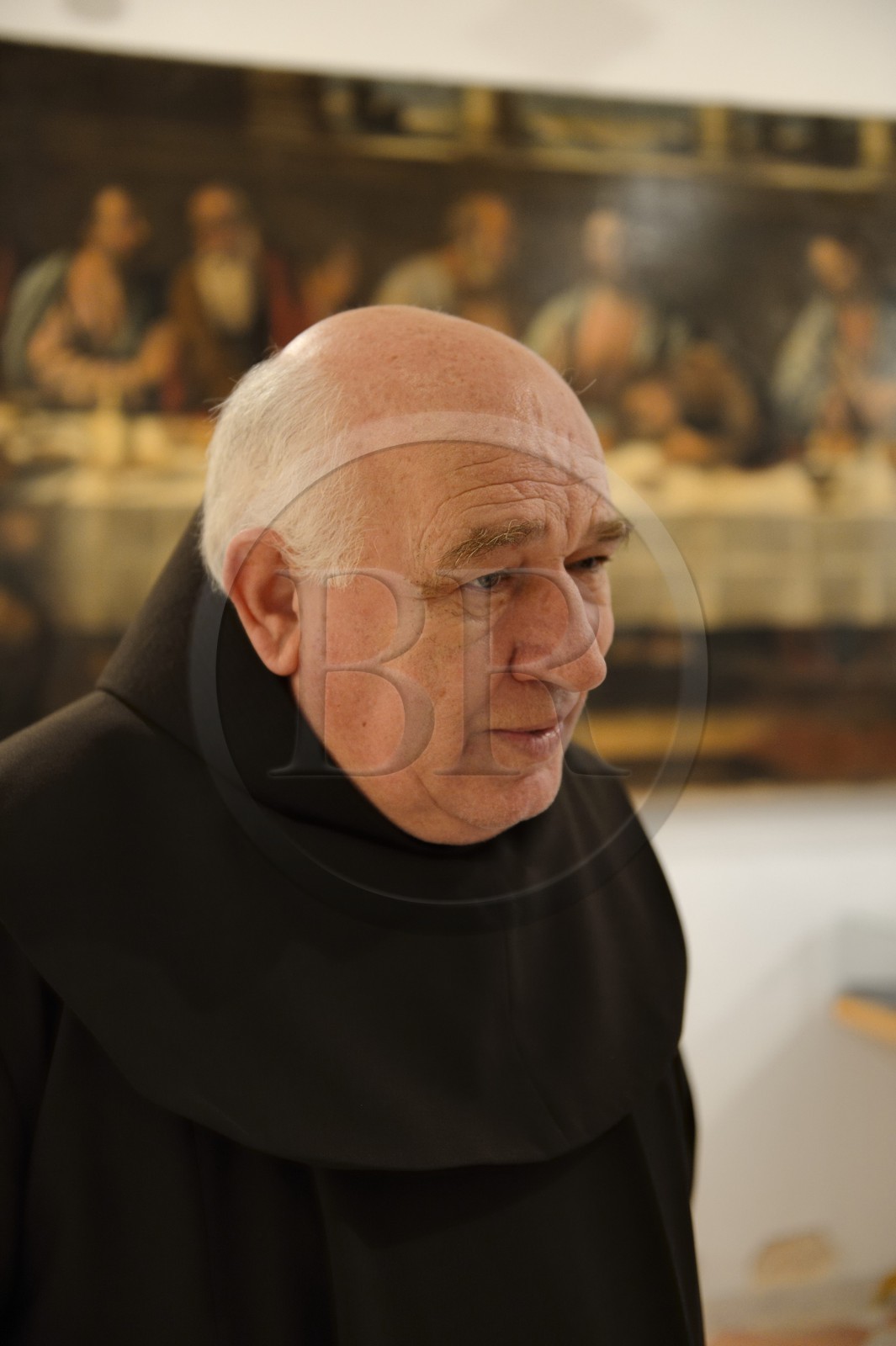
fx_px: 1495
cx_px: 448
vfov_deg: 48.5
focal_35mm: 40
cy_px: 673
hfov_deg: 33.4
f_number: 2.8
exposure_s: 1/50
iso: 1250
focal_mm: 40
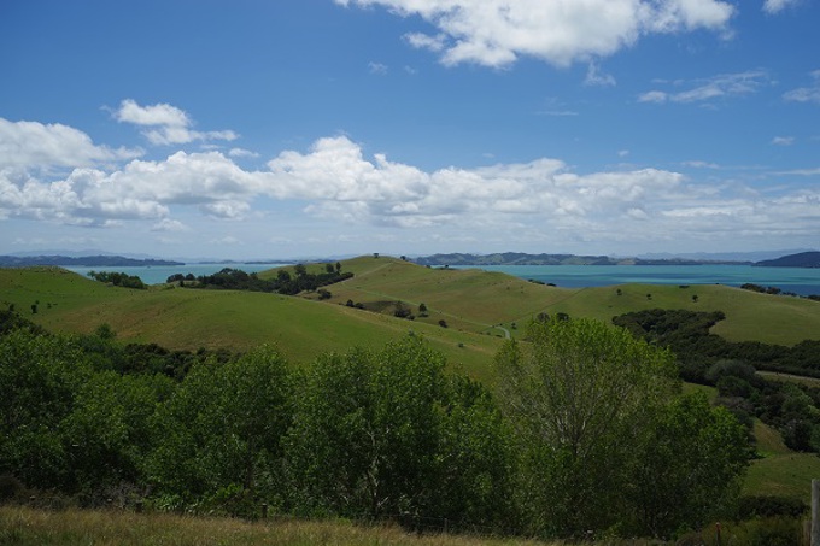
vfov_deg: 42.3
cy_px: 273
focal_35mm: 31
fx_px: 706
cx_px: 410
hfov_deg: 60.3
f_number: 4.5
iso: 100
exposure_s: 1/1250
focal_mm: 31
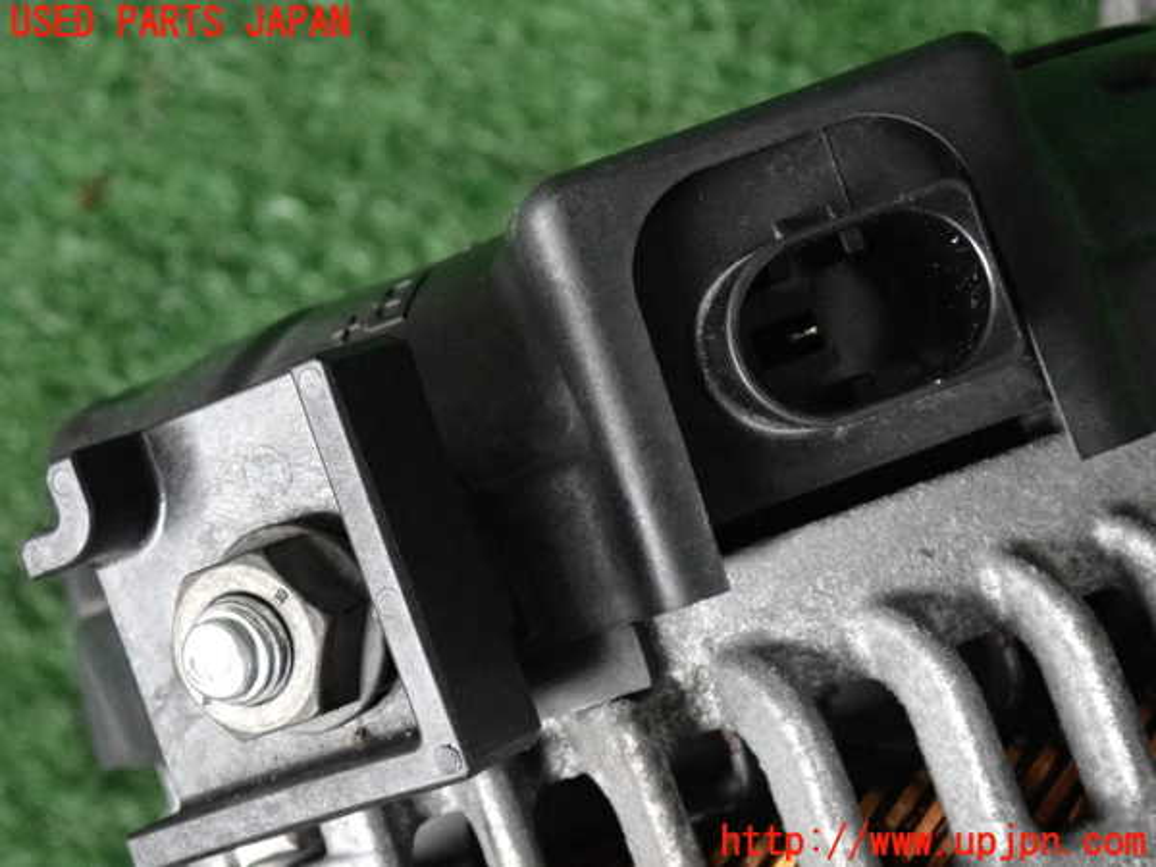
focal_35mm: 100
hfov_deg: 19.6
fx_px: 3339
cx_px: 578
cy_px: 434
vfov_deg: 14.8
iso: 2500
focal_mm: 18
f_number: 4.9
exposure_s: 1/125
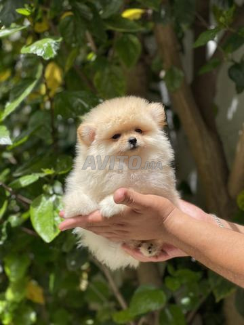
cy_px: 162
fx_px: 601
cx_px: 122
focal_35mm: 64
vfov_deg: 30.3
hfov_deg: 22.9
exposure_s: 1/708
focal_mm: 7.5
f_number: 2.2
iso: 32
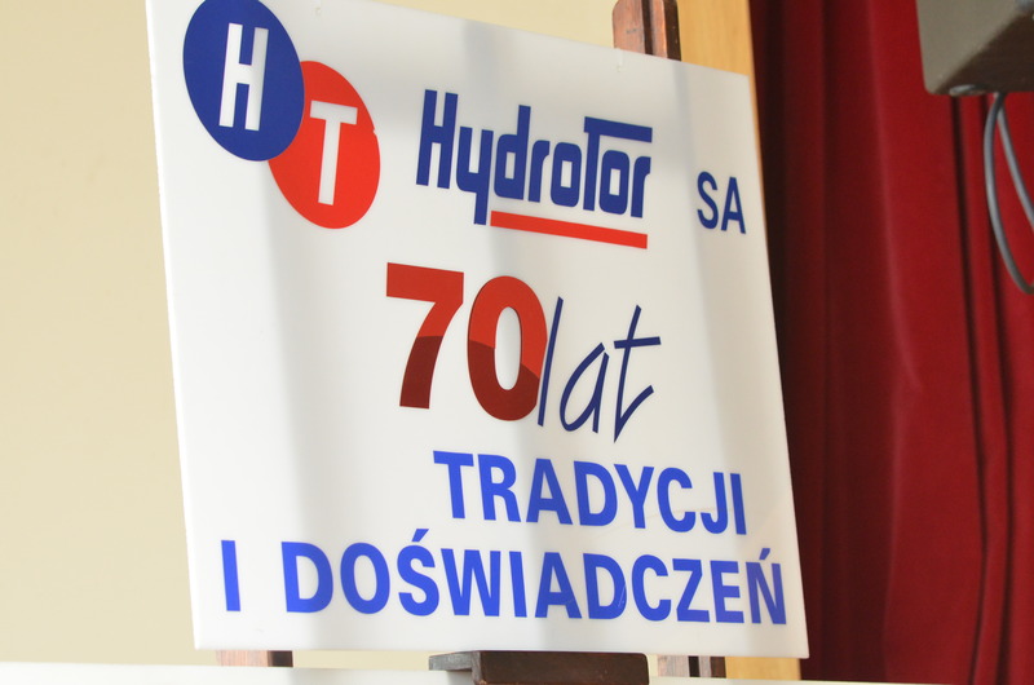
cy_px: 342
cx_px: 517
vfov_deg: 9.1
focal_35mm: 150
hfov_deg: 13.7
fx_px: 4300
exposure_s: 1/30
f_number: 5.6
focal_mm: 100
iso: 1600
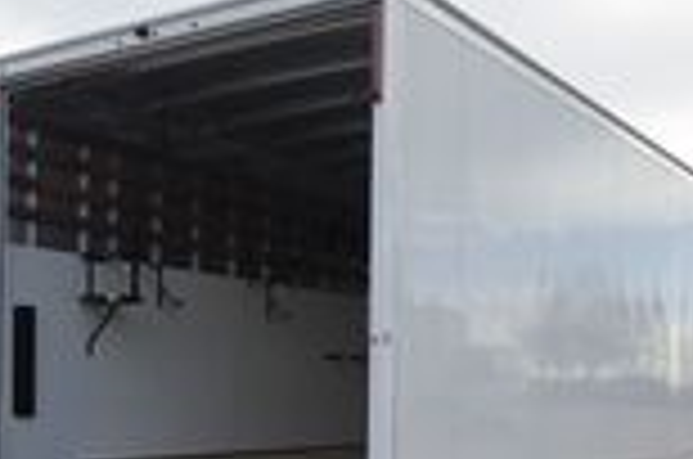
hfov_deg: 37.9
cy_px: 418
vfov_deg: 25.1
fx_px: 999
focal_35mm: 52
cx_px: 234
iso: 125
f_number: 2
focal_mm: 7.6
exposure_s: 1/2000
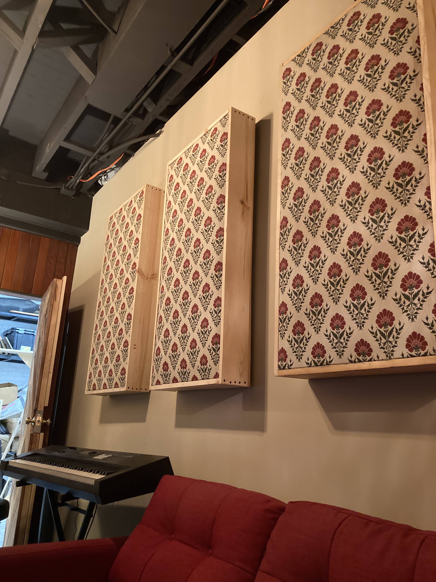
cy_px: 291
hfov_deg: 49.7
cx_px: 218
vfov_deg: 63.4
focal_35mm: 28
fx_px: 470
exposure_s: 1/30
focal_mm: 3.99
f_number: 1.8
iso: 500
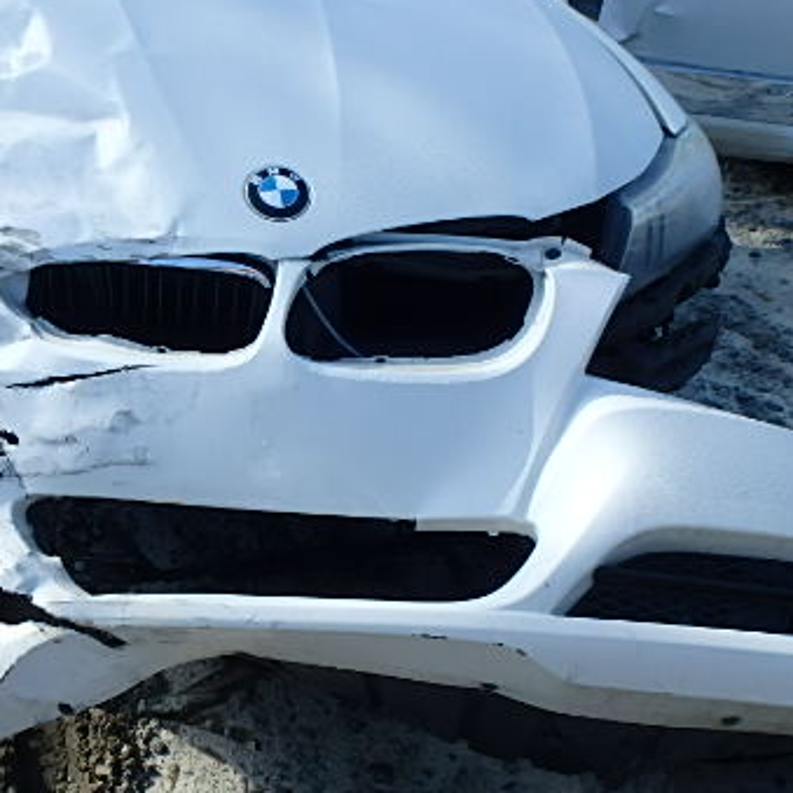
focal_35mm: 35
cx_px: 225
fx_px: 907
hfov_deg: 46.0
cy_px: 437
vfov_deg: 47.1
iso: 125
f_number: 3.5
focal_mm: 3.7
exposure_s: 1/500
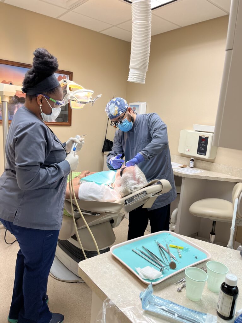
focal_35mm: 26
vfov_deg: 67.3
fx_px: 242
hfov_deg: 53.1
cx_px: 121
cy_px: 162
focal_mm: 5.1
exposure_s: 1/64
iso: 50
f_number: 1.6
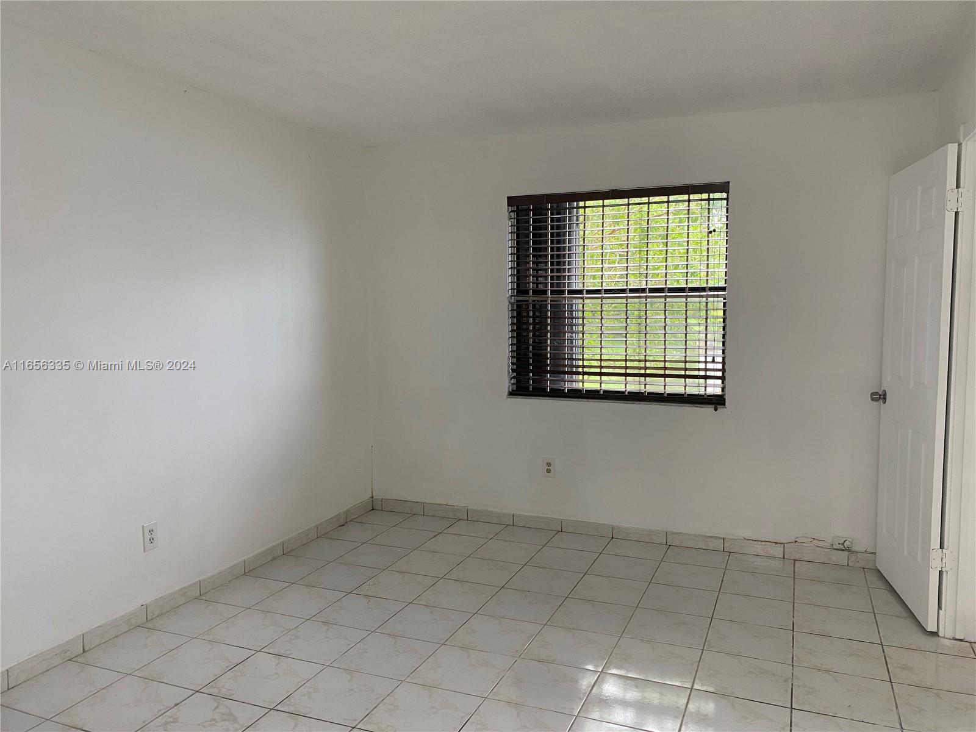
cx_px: 488
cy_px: 366
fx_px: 733
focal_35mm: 26
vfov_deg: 53.1
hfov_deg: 67.3
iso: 80
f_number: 1.8
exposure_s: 1/60
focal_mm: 4.25
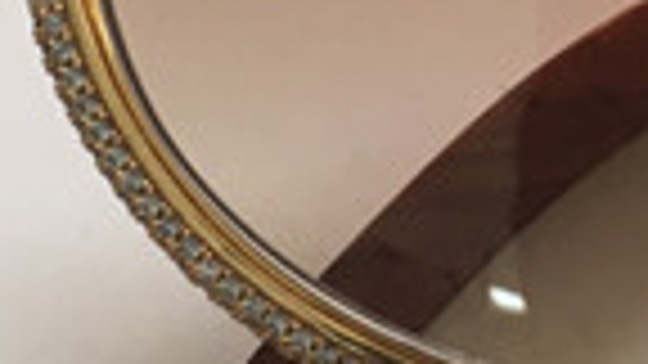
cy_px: 7
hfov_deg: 13.9
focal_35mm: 154
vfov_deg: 7.8
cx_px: 558
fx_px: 2646
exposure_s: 1/33
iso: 32
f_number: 2.2
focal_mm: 4.15
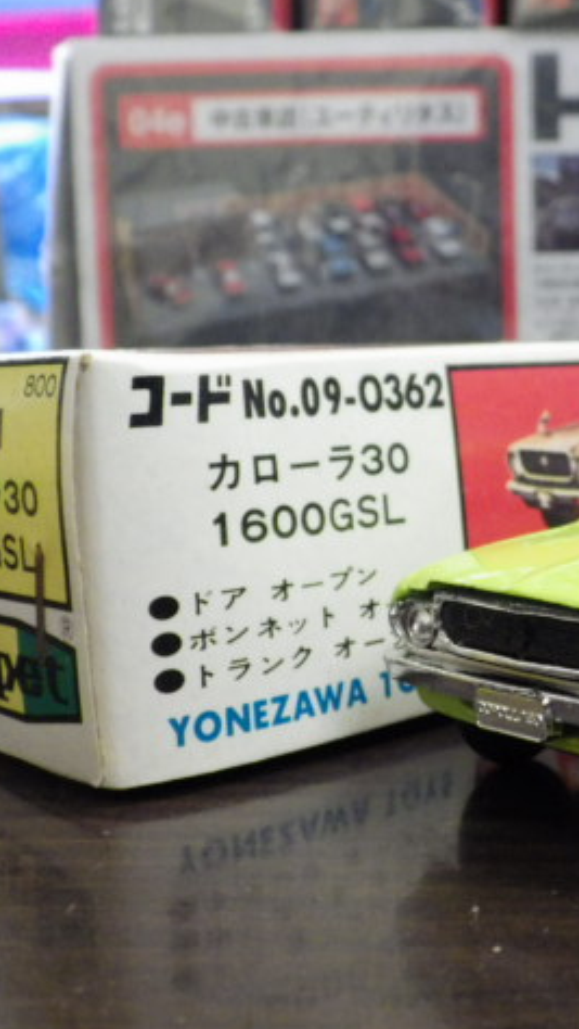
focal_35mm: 50
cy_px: 512
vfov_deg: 41.3
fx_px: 1363
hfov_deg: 23.3
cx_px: 531
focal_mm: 6.2
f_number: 3.4
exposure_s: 1/45
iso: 800
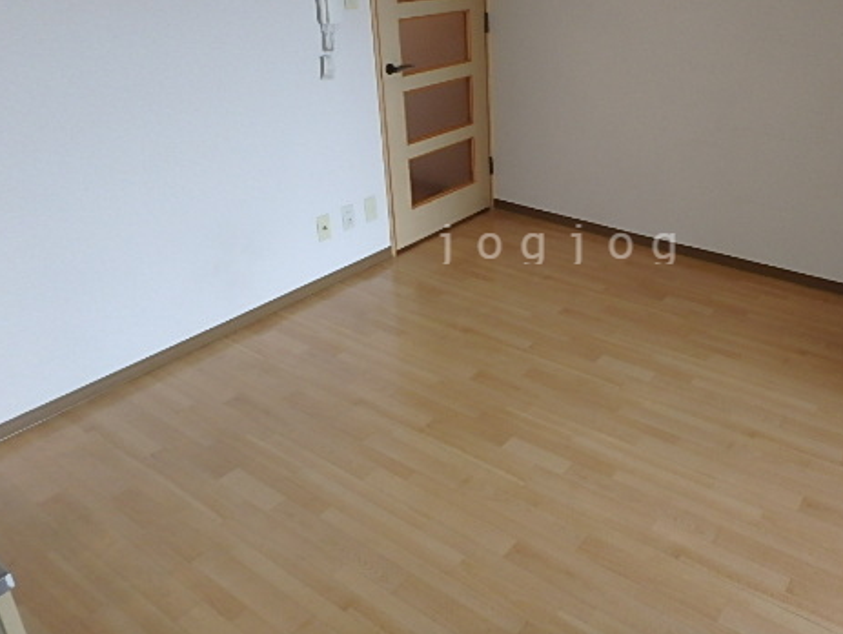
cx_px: 561
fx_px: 707
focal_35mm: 29
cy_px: 242
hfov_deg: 60.2
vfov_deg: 47.9
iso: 250
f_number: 3.5
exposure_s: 1/30
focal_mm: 3.7
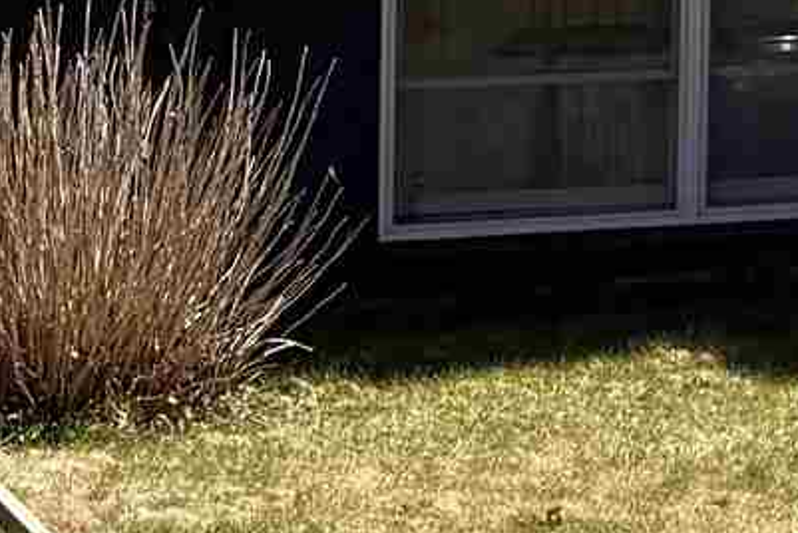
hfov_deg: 9.4
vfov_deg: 7.0
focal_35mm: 191
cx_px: 2032
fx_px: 4237
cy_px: -497
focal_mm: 6.76
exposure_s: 1/3425
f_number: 1.78
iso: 80
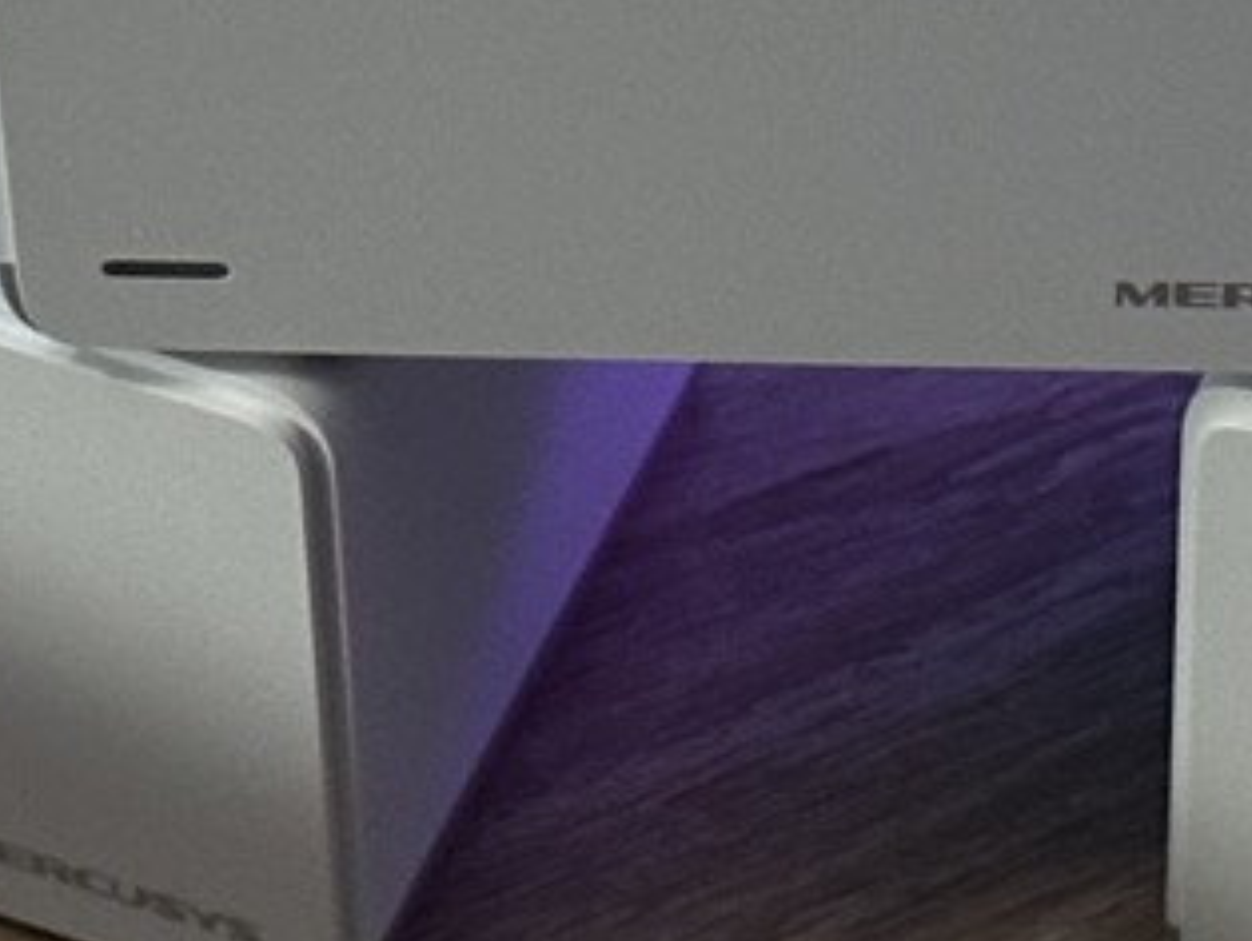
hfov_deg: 8.6
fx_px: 8289
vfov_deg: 6.4
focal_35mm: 229
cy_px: -413
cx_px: 897
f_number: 1.78
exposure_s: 1/44
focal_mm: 6.86
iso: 250
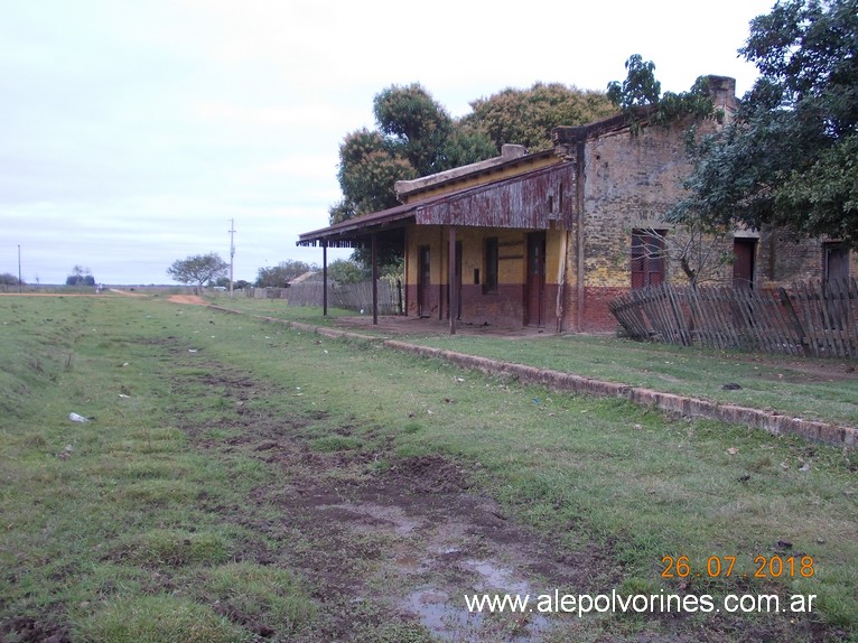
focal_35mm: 38
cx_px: 429
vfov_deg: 37.7
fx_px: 942
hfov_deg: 49.0
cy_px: 322
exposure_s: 1/400
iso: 80
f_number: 3.1
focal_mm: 5.3
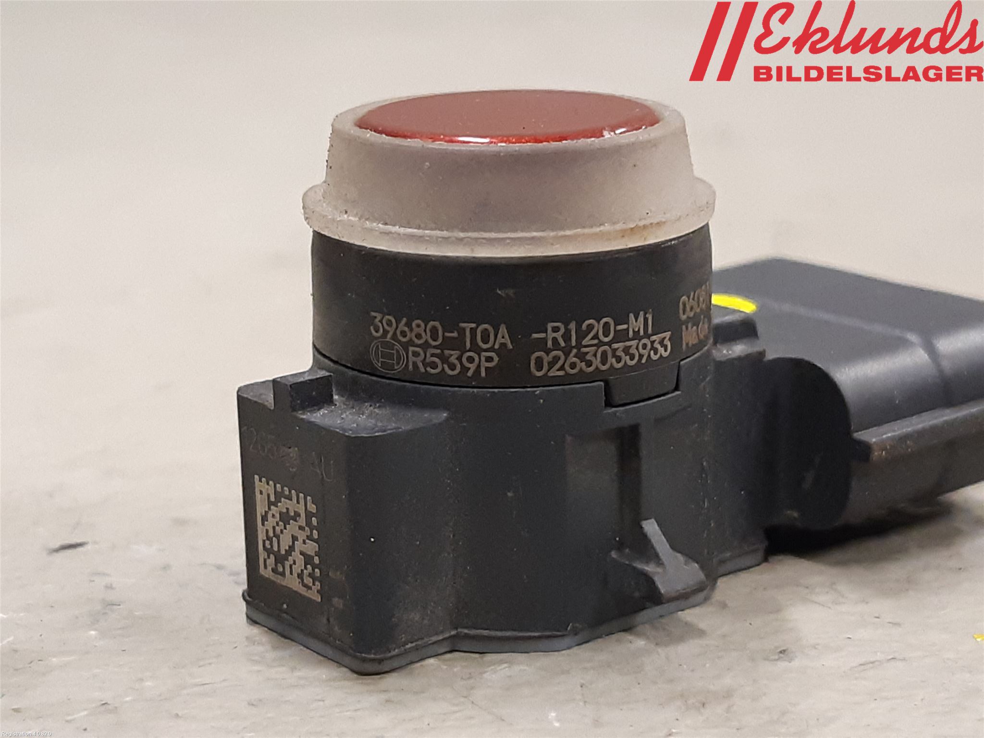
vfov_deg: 53.1
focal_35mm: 26
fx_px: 739
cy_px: 369
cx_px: 492
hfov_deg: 67.3
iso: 250
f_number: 1.7
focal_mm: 3.93
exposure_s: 1/50
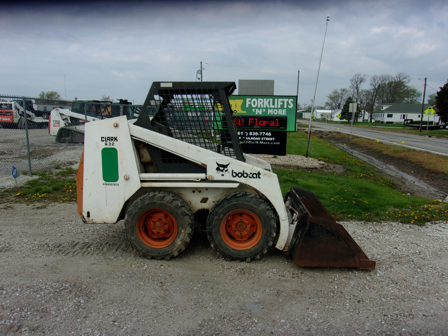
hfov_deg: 65.3
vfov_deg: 51.4
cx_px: 224
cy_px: 168
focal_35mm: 27
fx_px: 349
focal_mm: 4.9
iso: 80
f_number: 10.4
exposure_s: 1/100
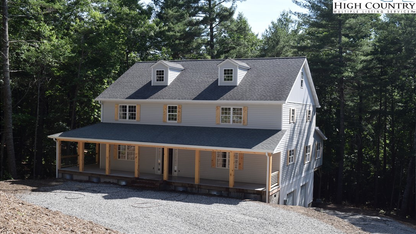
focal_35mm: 41
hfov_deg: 49.4
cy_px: 132
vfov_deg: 29.0
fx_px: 452
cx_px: 208
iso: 200
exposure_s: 1/250
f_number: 8
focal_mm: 26
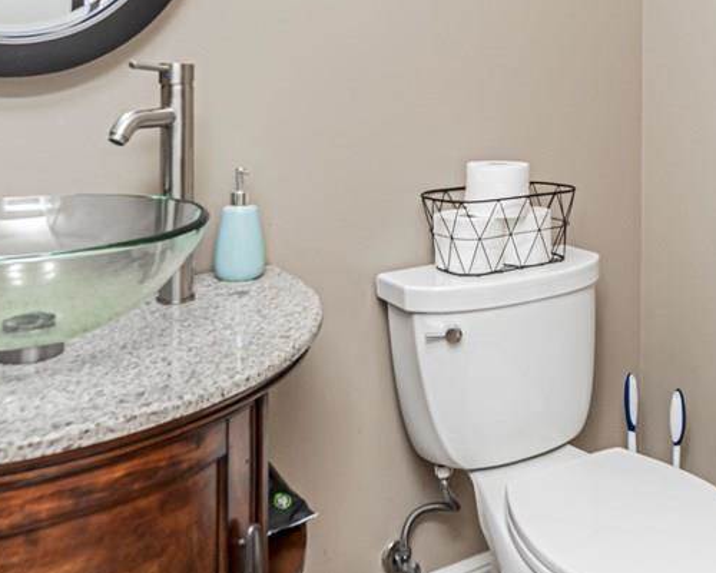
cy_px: 94
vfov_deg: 39.1
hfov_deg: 49.6
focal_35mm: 36
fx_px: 763
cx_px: 461
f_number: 8
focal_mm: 10
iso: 640
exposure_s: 1/60
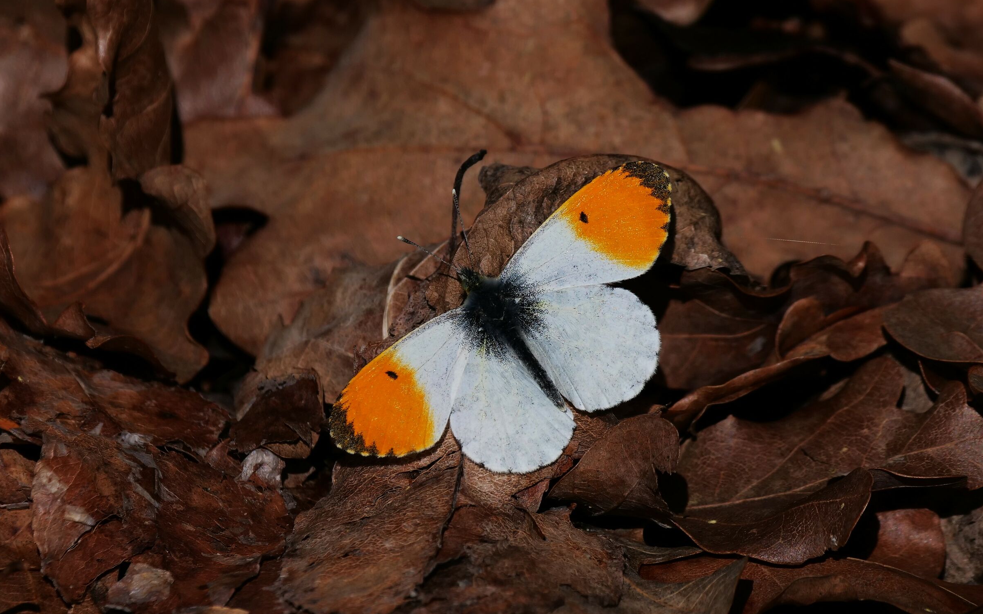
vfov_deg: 1.5
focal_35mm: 849
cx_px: 491
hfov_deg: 2.5
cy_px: 313
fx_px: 22744
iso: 100
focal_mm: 400
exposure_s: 1/1000
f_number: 8
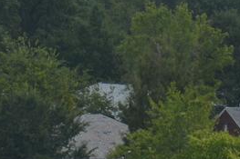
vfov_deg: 2.1
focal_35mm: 663
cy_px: -39
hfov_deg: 3.0
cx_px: 784
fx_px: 4417
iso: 140
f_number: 8
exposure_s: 1/250
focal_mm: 85
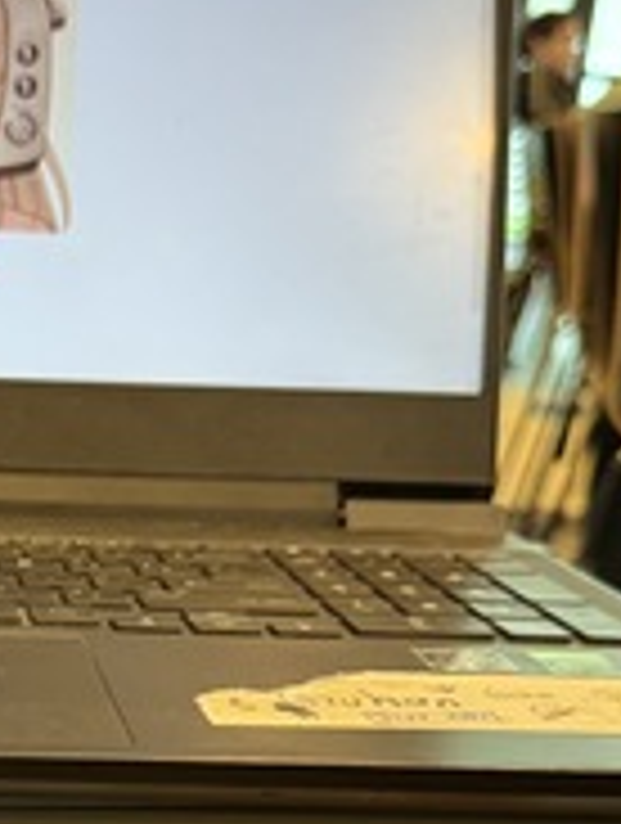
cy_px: 795
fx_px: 1788
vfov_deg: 24.9
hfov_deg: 18.7
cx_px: -104
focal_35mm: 75
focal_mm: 6.76
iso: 320
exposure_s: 1/50
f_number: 1.78
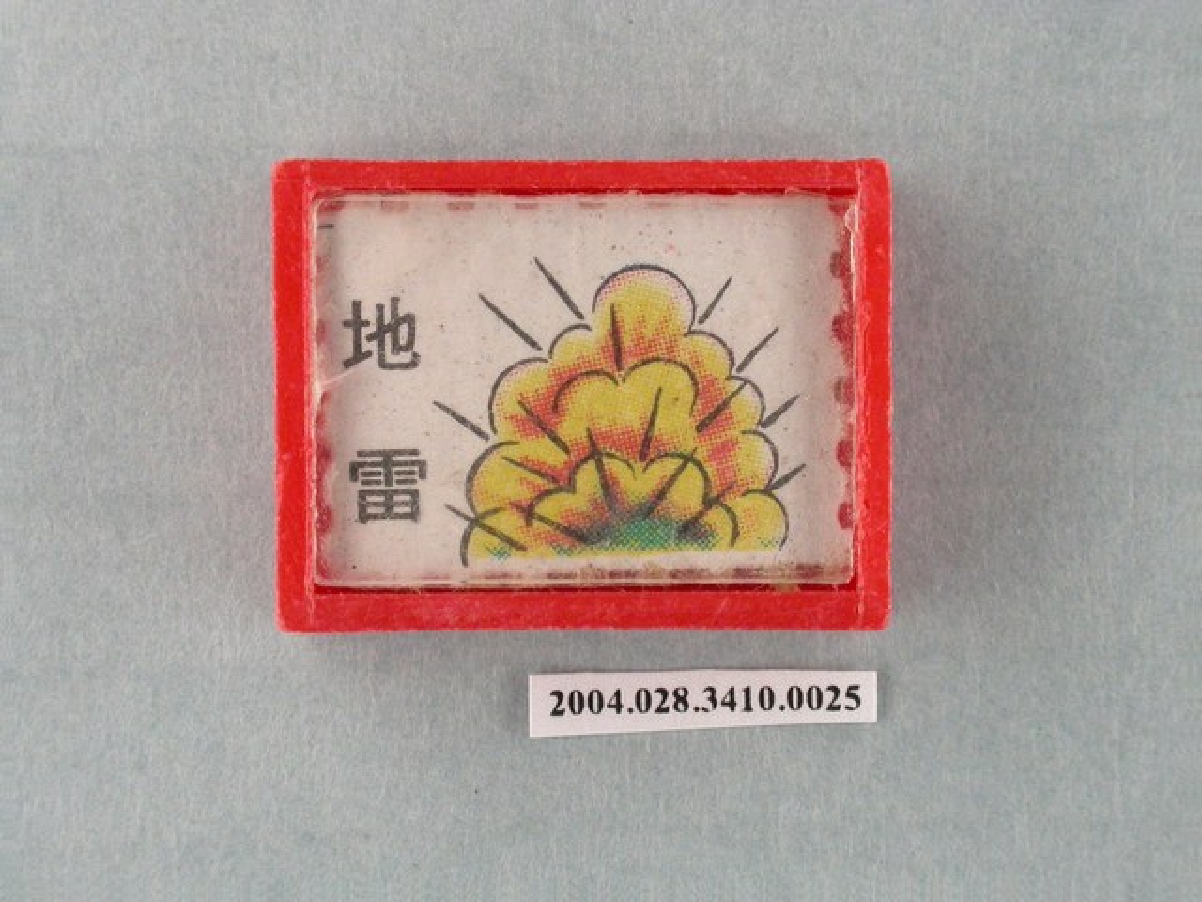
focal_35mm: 144
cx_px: 601
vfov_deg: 10.3
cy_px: 451
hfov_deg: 13.7
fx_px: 5000
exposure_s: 1/30
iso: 200
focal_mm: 29.9
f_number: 6.2
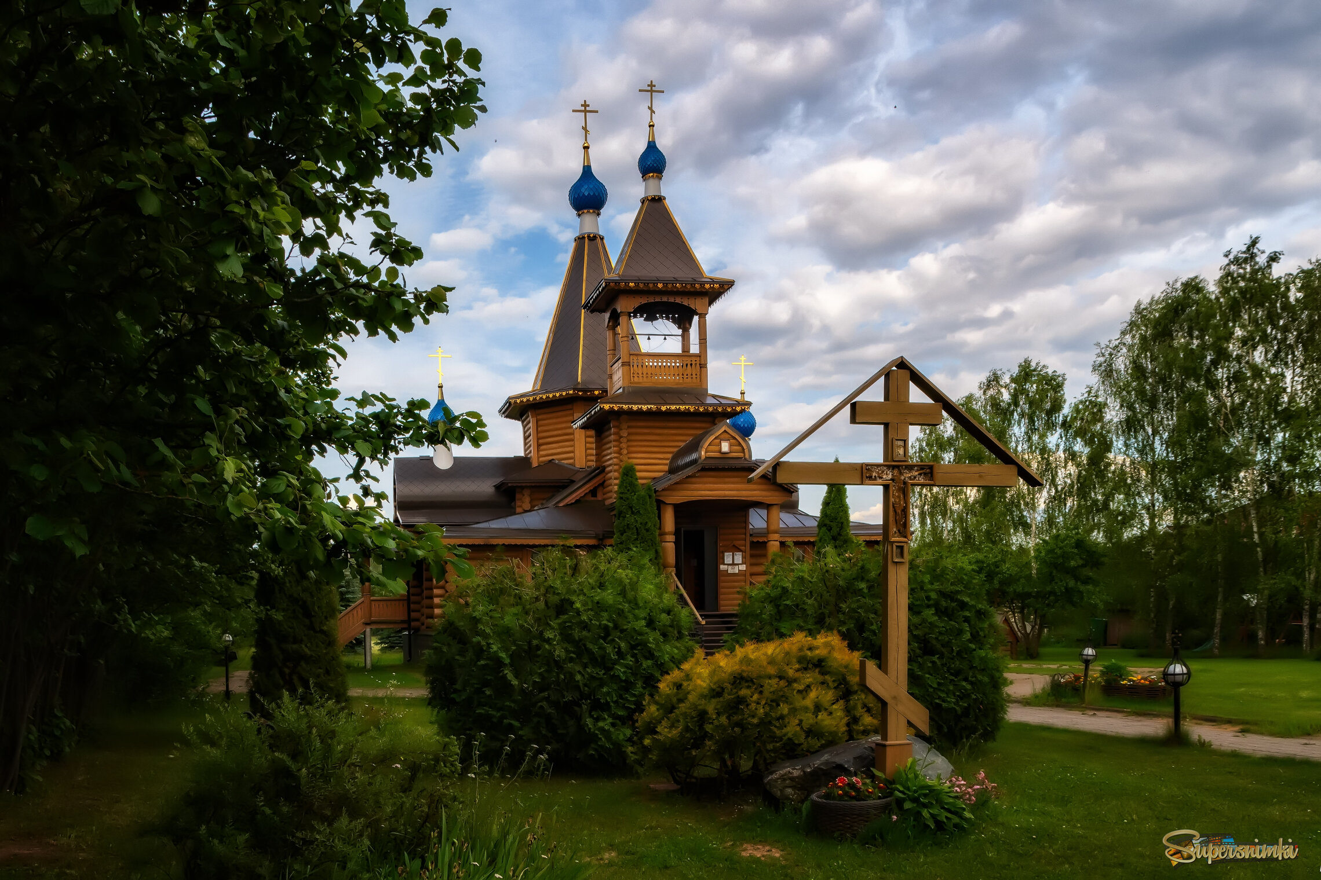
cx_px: 660
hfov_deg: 60.3
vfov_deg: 42.3
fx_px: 1137
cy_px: 440
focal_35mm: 31
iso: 560
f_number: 11
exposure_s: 1/500
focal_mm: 21
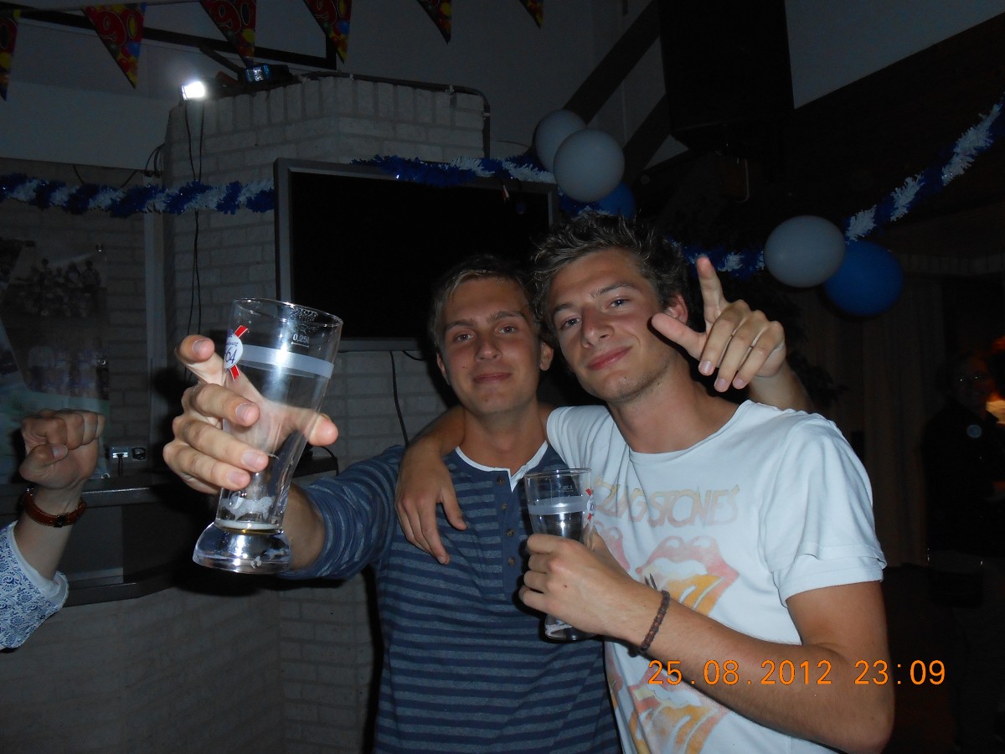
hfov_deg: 67.3
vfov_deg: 53.1
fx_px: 755
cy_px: 377
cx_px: 502
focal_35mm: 26
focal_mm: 4.6
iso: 200
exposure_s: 1/25
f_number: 3.5
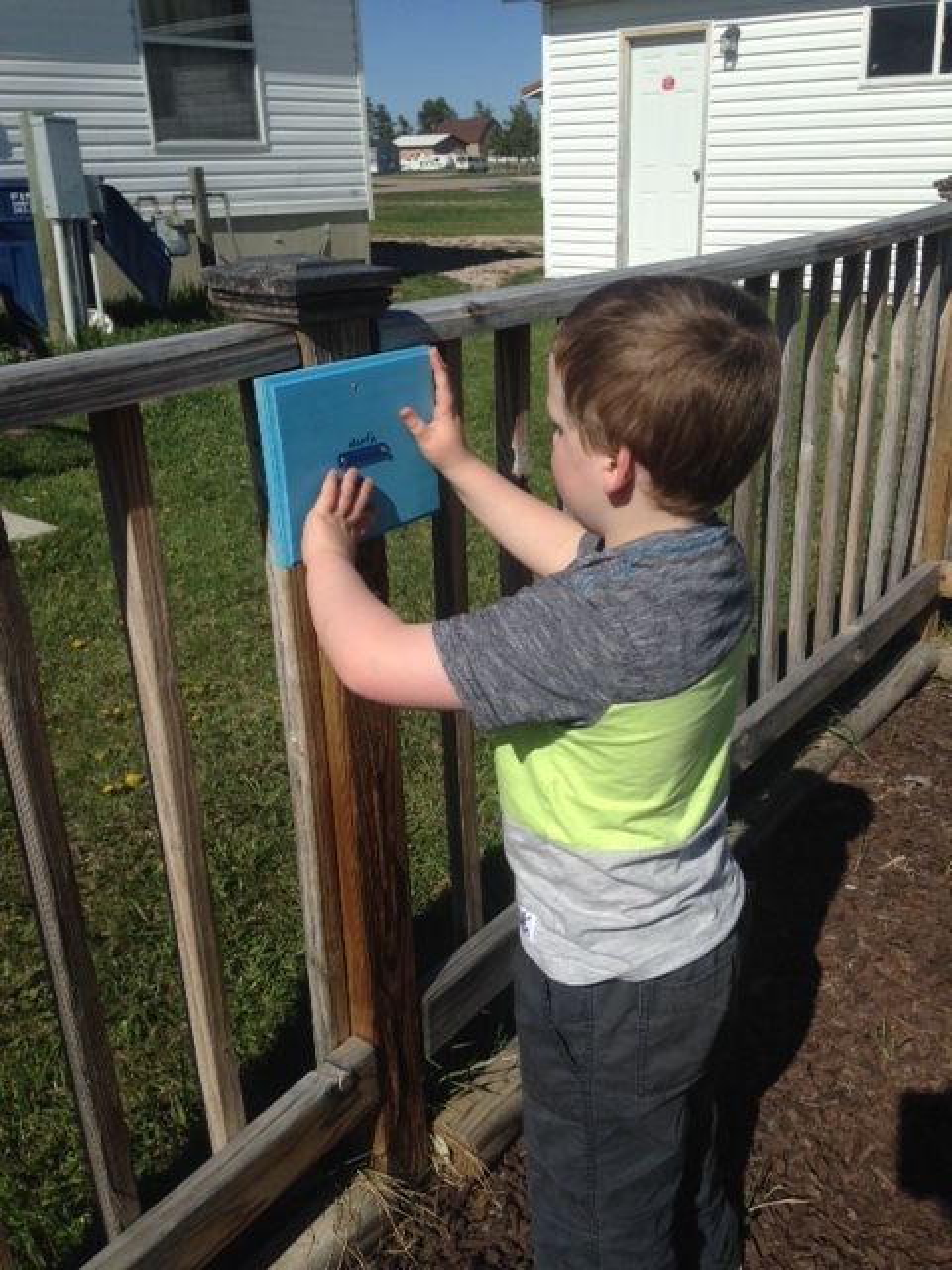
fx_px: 1210
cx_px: 476
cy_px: 635
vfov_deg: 55.4
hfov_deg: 42.9
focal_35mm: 33
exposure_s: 1/3012
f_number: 2.4
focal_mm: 4.12
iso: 50
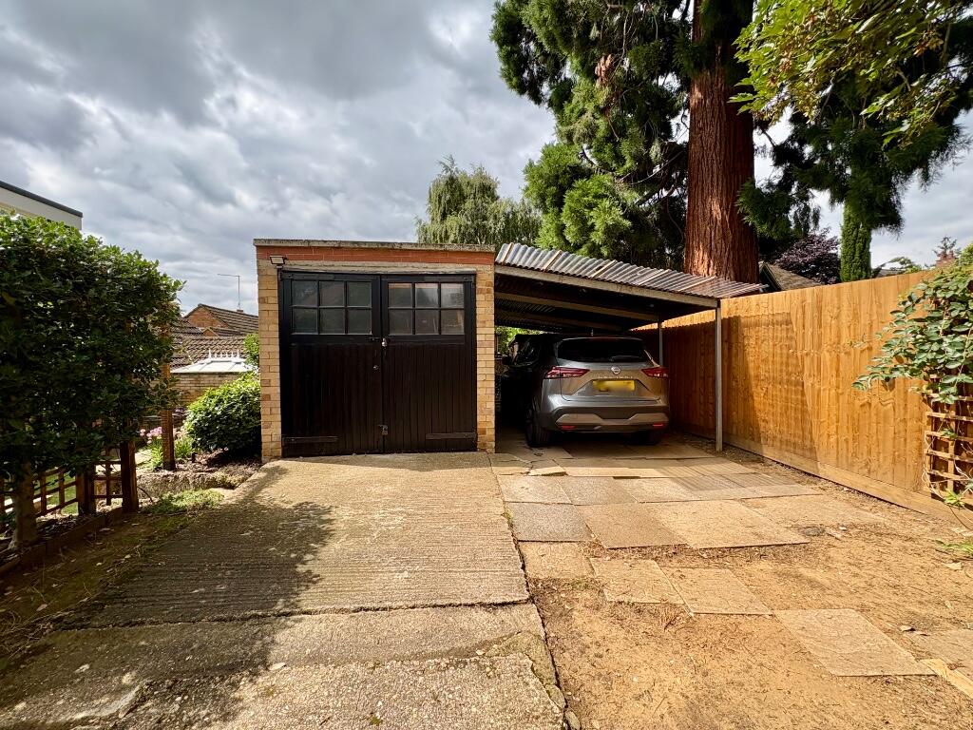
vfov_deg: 85.7
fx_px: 394
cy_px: 365
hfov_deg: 102.1
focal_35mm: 14
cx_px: 486
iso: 40
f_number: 2.2
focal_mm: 2.22
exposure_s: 1/1143
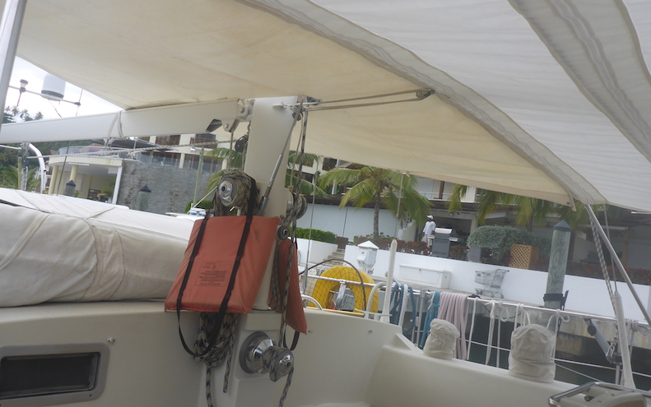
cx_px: 328
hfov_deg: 62.9
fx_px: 532
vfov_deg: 41.9
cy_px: 209
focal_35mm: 30
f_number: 3.3
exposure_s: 1/320
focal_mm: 4.9
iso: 100
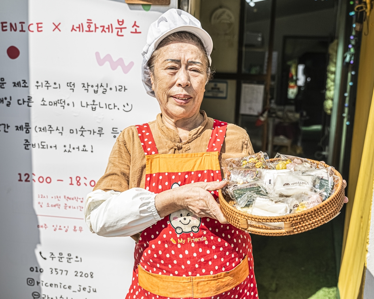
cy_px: 149
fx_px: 430
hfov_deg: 47.0
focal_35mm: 39
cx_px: 203
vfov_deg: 38.4
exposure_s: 1/125
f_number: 3.5
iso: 64
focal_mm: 33.7
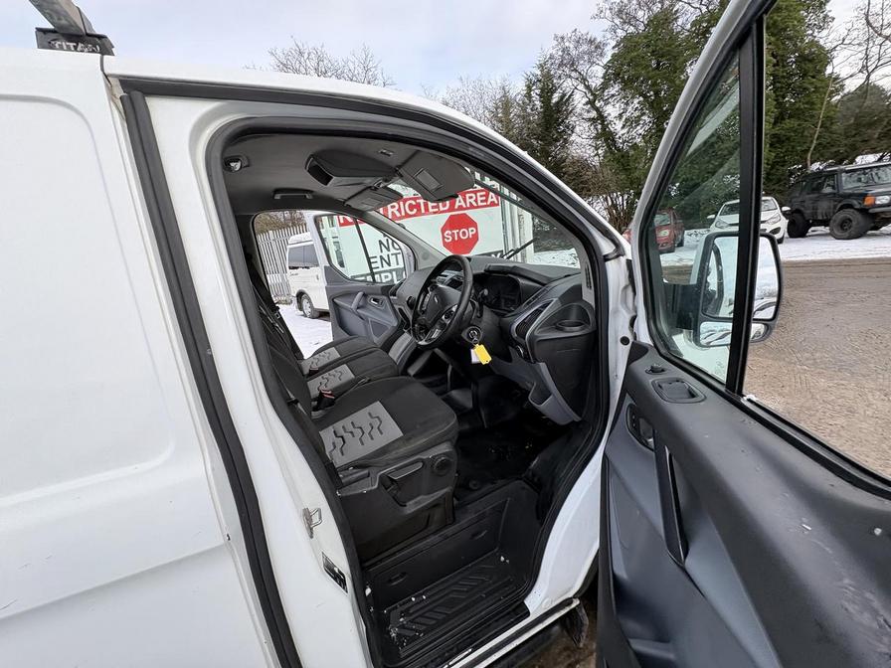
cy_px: 334
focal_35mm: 14
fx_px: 360
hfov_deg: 102.1
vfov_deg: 85.7
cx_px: 446
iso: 64
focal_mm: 2.22
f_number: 2.2
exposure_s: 1/192
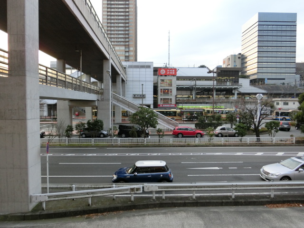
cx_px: 152
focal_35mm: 25
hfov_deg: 69.4
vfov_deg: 54.9
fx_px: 220
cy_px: 114
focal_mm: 4.5
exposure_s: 1/125
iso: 125
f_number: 3.5
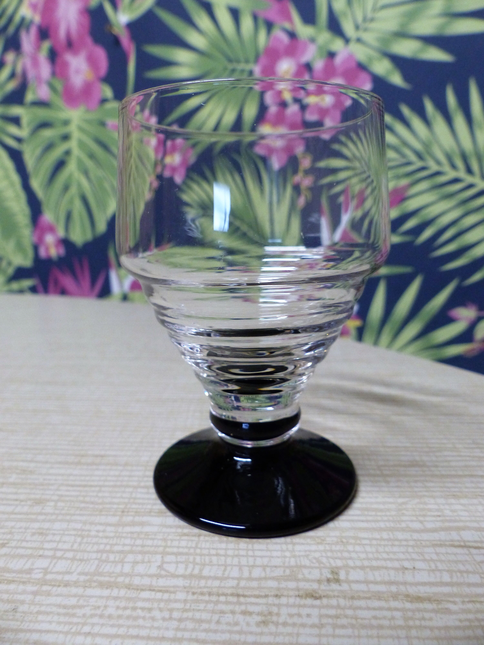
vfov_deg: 67.3
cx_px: 242
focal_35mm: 26
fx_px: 485
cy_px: 322
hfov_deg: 53.1
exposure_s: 1/30
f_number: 2.8
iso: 400
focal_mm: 4.5
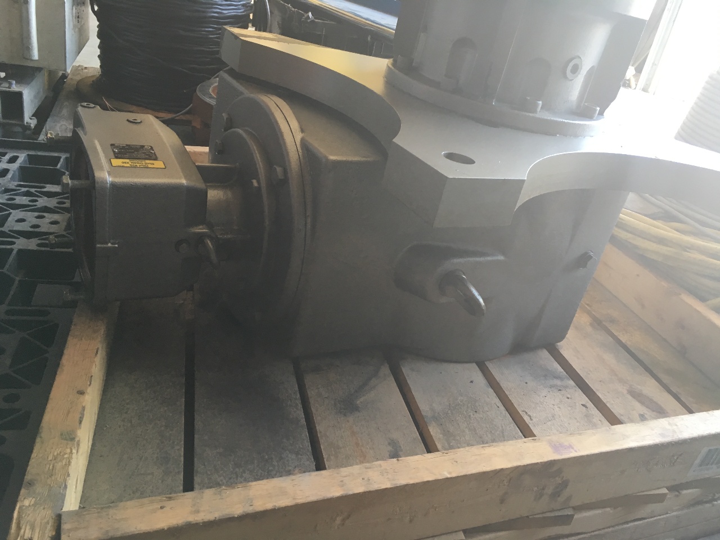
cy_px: 270
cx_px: 360
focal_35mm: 29
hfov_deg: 61.7
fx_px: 603
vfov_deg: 48.2
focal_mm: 4.15
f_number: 2.2
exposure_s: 1/30
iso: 64
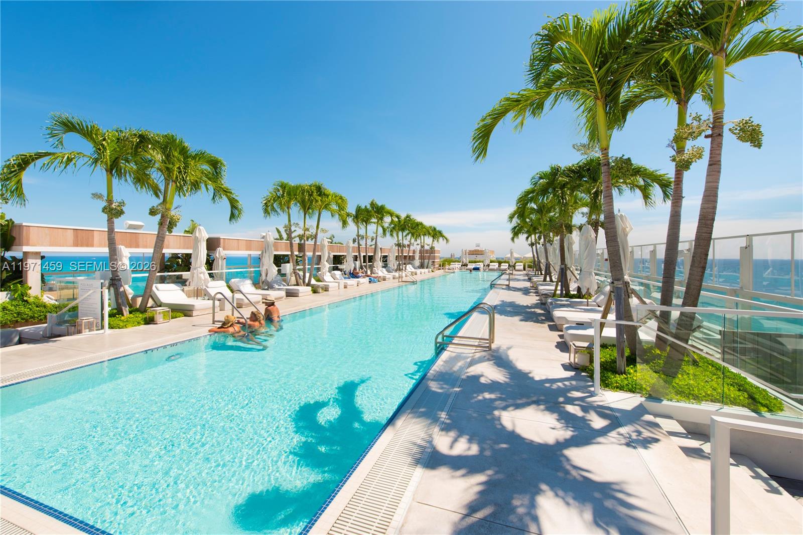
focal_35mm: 14
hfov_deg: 104.2
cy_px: 268
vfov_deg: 81.2
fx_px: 312
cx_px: 402
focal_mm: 14
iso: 100
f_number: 13
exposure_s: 1/100
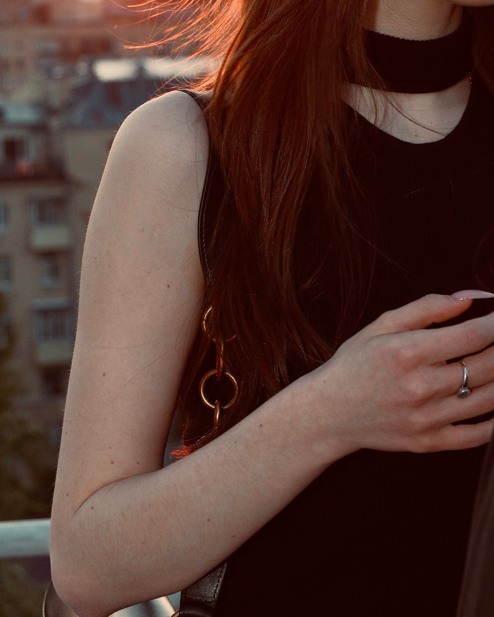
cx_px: 344
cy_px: 152
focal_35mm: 112
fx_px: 2047
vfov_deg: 17.1
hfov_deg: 13.7
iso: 320
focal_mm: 35.3
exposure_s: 1/180
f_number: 4
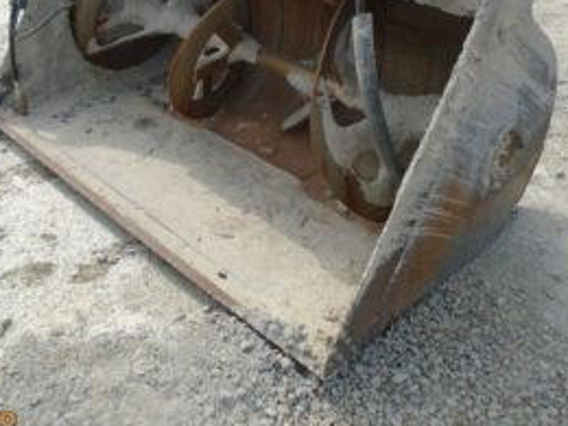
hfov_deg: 46.8
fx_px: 656
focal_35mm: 40
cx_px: 267
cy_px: 109
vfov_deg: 35.2
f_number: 3.2
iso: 100
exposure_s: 1/1000
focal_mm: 4.6
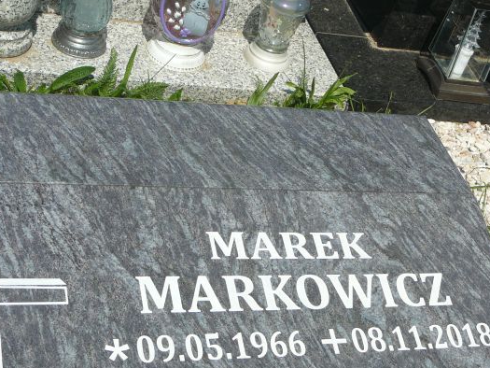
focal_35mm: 67
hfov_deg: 28.9
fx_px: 949
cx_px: 277
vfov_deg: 21.9
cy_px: 209
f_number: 5.6
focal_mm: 8.2
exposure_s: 1/500
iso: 80
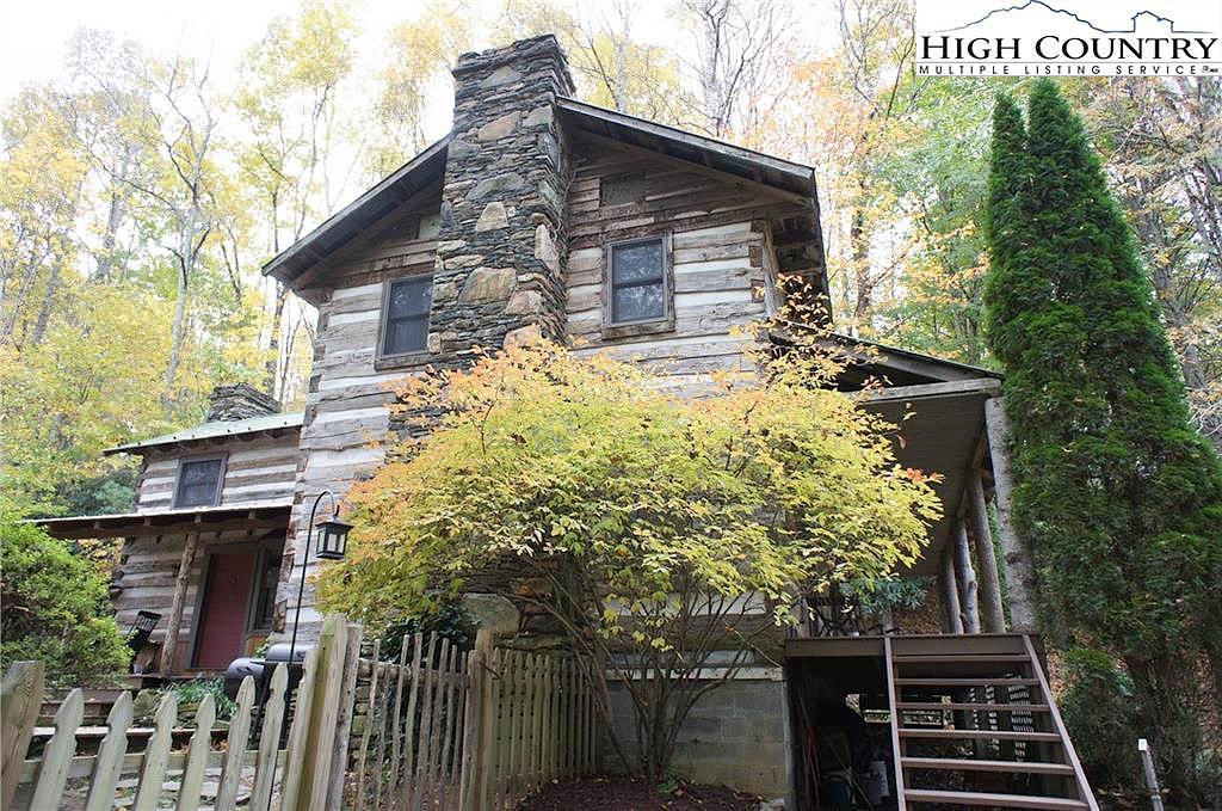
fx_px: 813
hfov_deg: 73.8
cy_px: 406
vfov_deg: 53.0
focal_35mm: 24
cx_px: 611
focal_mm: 16
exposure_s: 1/60
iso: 200
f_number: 4.5
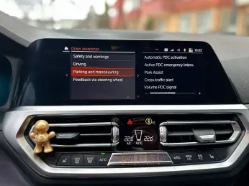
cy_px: 96
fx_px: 180
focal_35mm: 25
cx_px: 122
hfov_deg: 69.4
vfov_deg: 54.8
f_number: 1.78
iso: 200
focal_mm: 6.86
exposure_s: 1/76
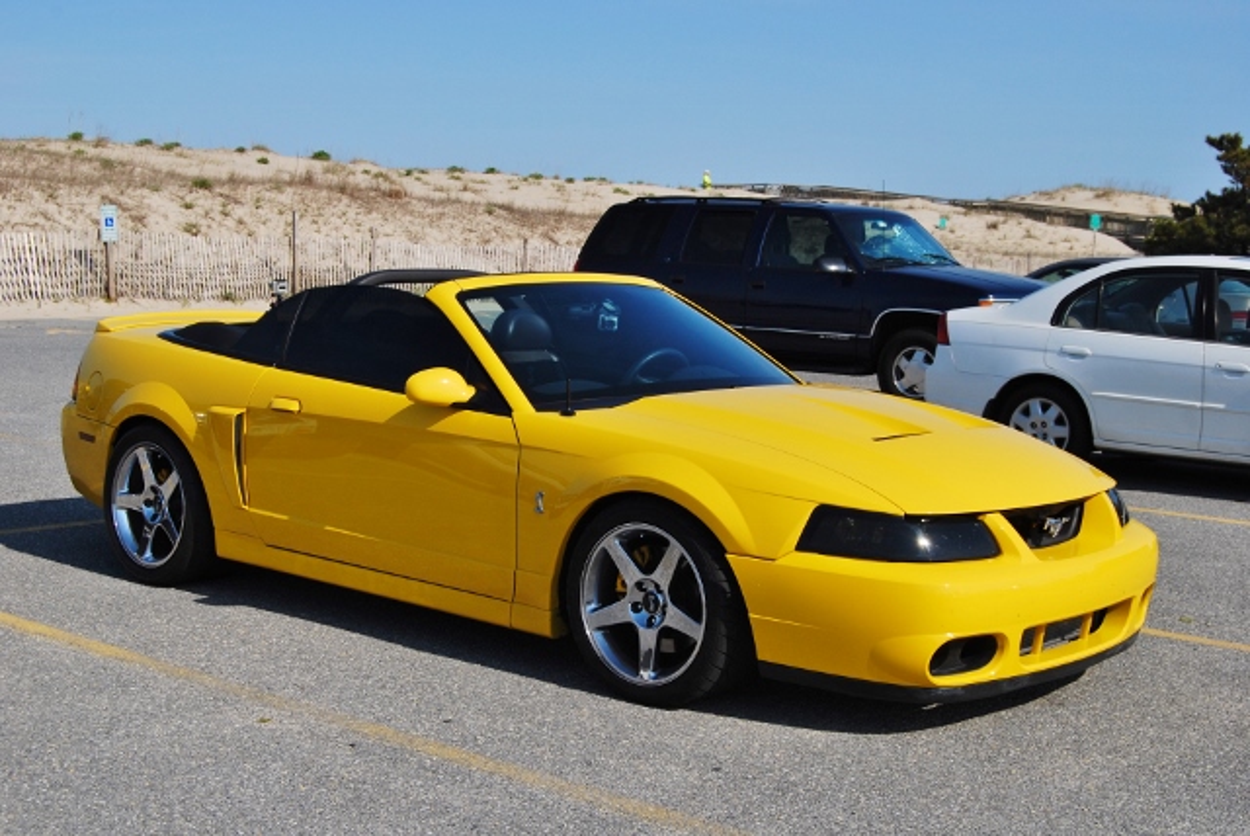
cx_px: 625
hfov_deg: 37.8
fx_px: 1825
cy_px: 418
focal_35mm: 52
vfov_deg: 25.8
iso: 200
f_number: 11
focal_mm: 35
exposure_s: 1/500
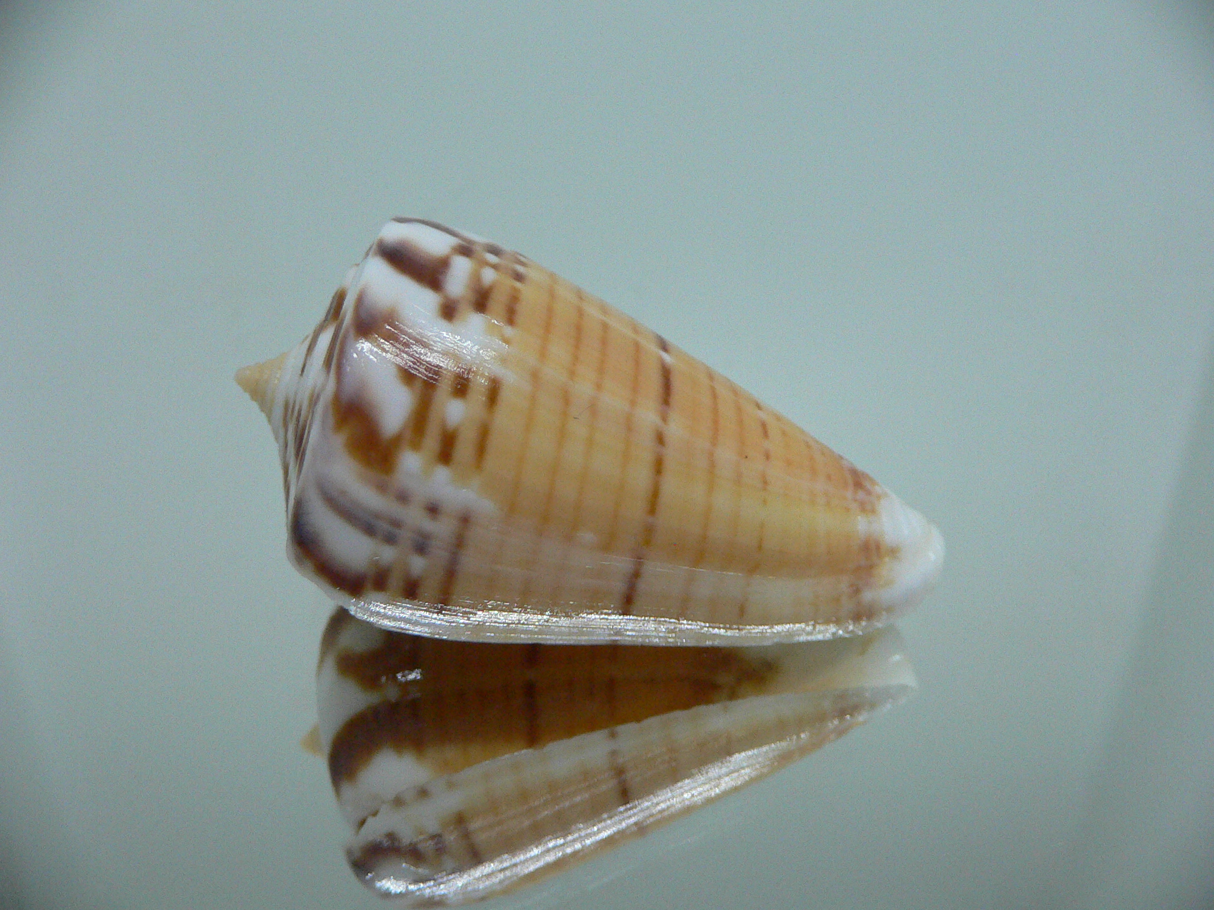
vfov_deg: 40.7
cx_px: 607
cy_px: 455
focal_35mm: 35
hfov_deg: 52.6
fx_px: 1227
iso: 200
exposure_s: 1/60
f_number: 2.8
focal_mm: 4.6
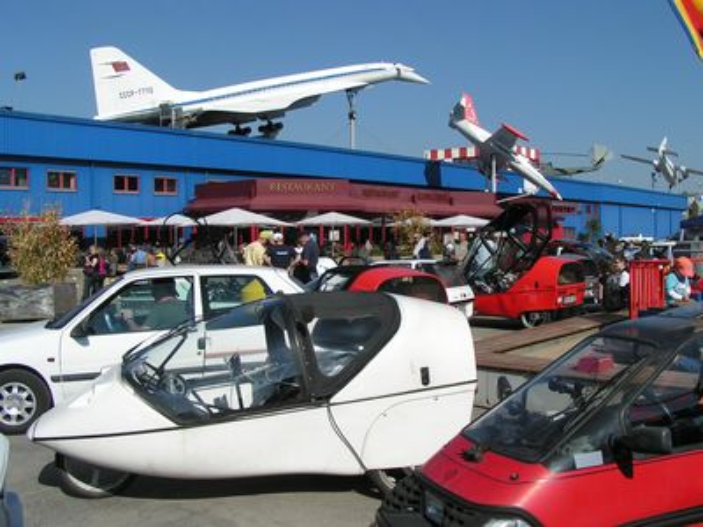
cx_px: 352
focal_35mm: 38
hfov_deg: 49.0
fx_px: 772
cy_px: 264
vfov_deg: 37.7
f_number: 5.6
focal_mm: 5.8
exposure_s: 1/1000
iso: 50
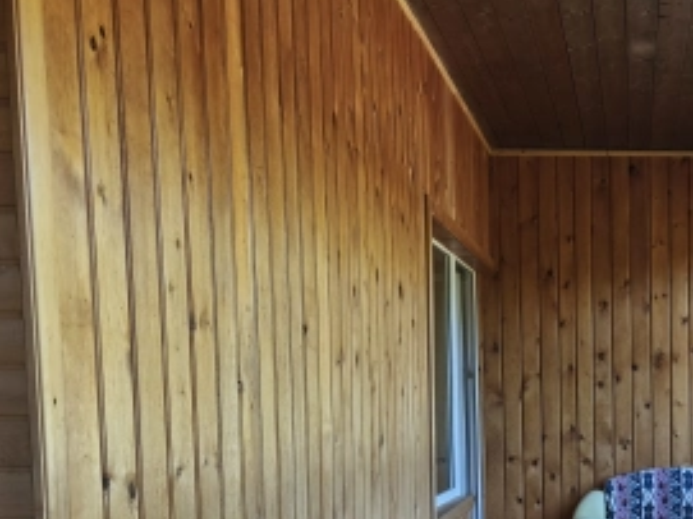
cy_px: 488
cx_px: 591
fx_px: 1061
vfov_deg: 26.4
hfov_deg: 34.6
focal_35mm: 53
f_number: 1.7
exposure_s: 1/100
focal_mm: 5.35
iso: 200
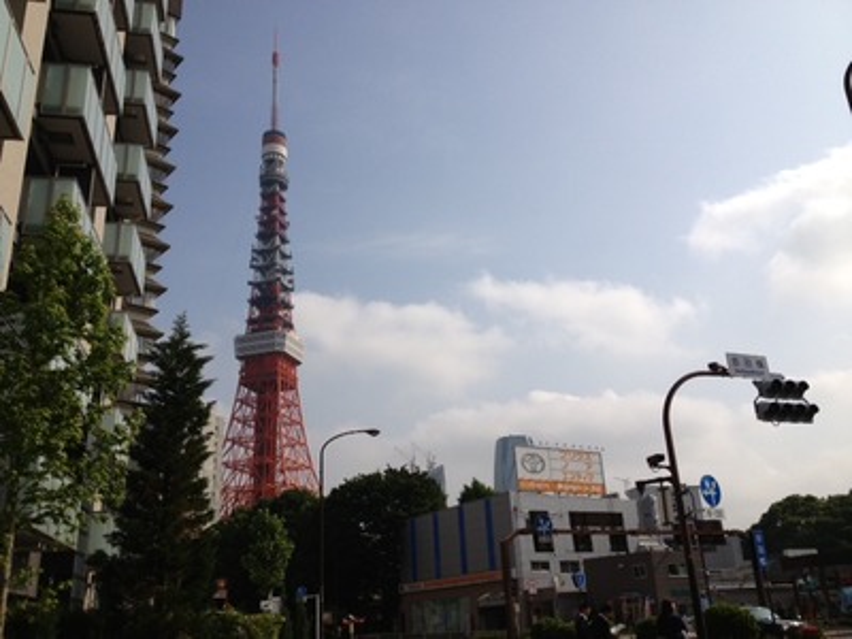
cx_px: 426
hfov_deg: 52.6
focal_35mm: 35
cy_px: 320
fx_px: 861
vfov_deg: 40.7
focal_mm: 4.28
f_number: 2.4
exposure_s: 1/3460
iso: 50
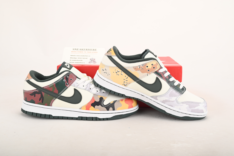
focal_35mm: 39
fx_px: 254
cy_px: 78
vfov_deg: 34.2
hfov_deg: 49.5
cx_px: 117
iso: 100
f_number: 11
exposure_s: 1/200
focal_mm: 39
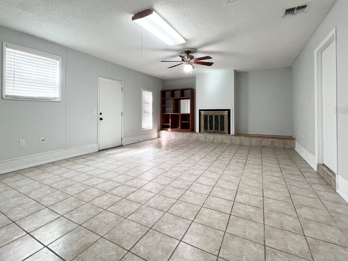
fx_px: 161
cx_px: 160
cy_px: 110
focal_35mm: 16
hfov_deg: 94.3
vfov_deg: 77.6
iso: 125
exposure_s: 1/60
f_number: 1.8
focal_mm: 1.57
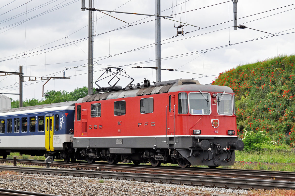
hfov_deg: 19.5
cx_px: 148
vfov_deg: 13.0
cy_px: 98
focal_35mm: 105
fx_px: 859
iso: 400
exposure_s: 1/1000
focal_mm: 70
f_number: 5
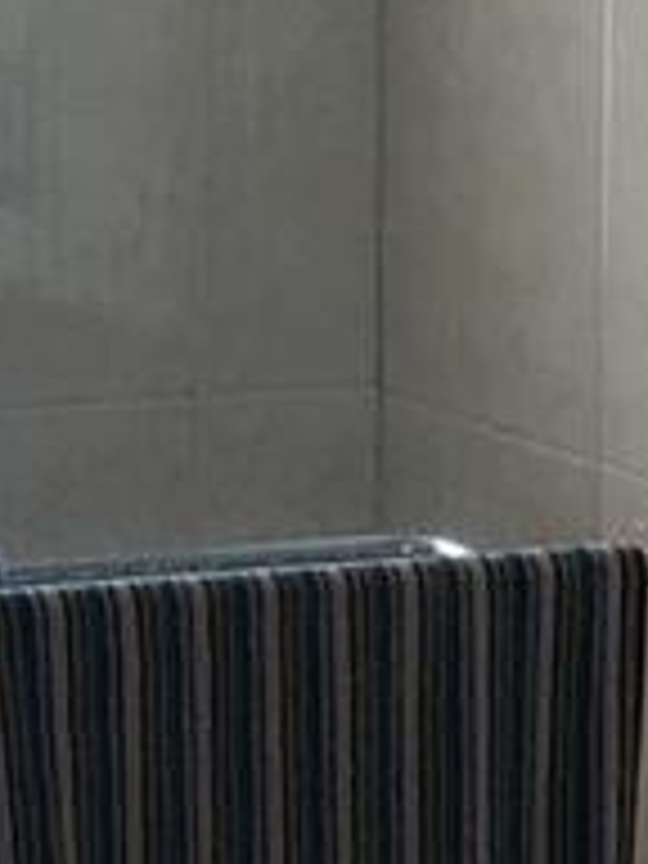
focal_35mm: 181
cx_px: 400
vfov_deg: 10.7
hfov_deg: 8.2
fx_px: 4518
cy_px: 1130
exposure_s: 1/30
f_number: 2.2
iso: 32
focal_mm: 4.15
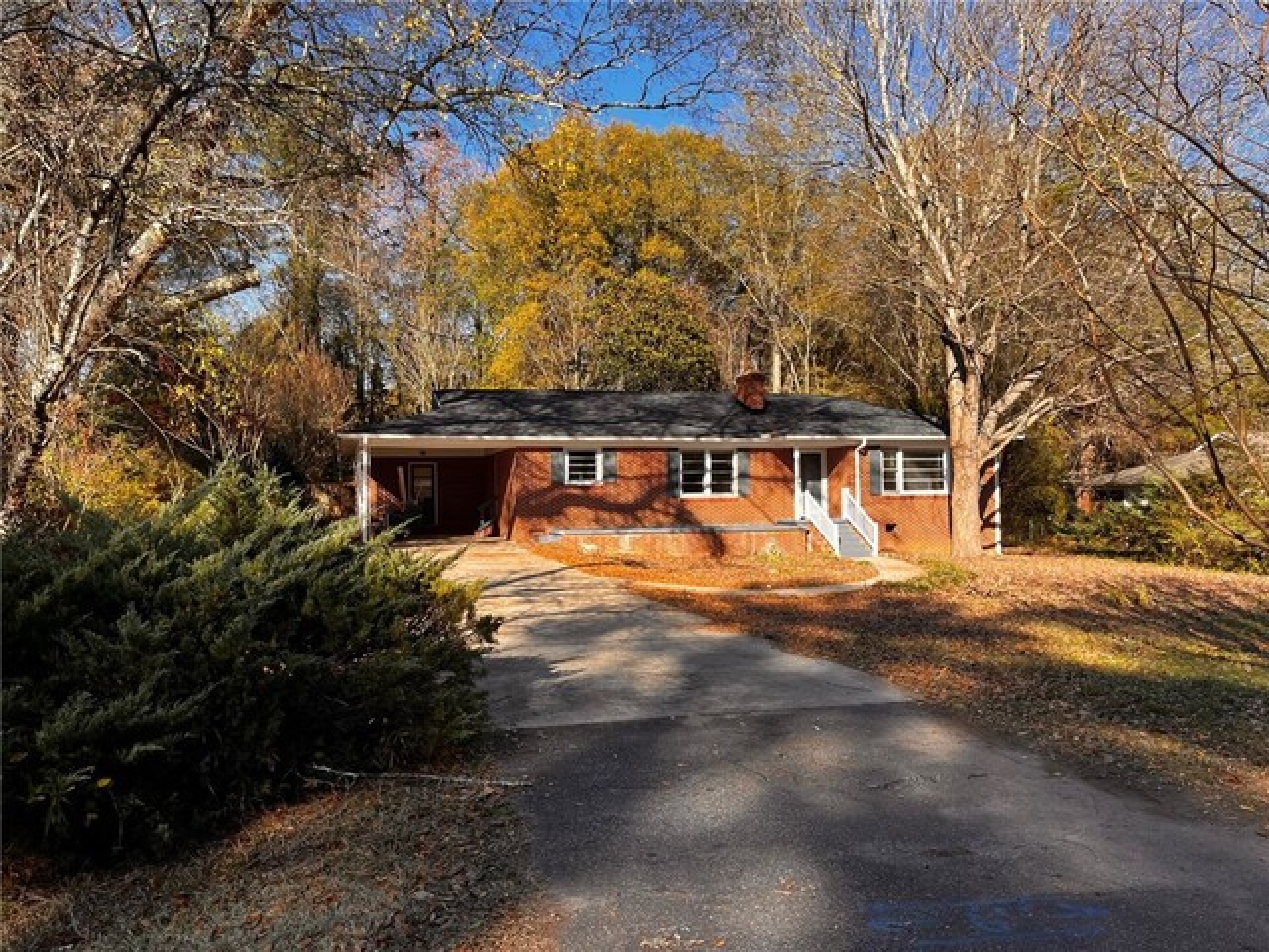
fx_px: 953
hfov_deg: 67.3
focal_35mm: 26
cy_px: 476
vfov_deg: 53.1
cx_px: 634
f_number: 1.6
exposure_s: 1/1140
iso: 50
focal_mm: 5.1
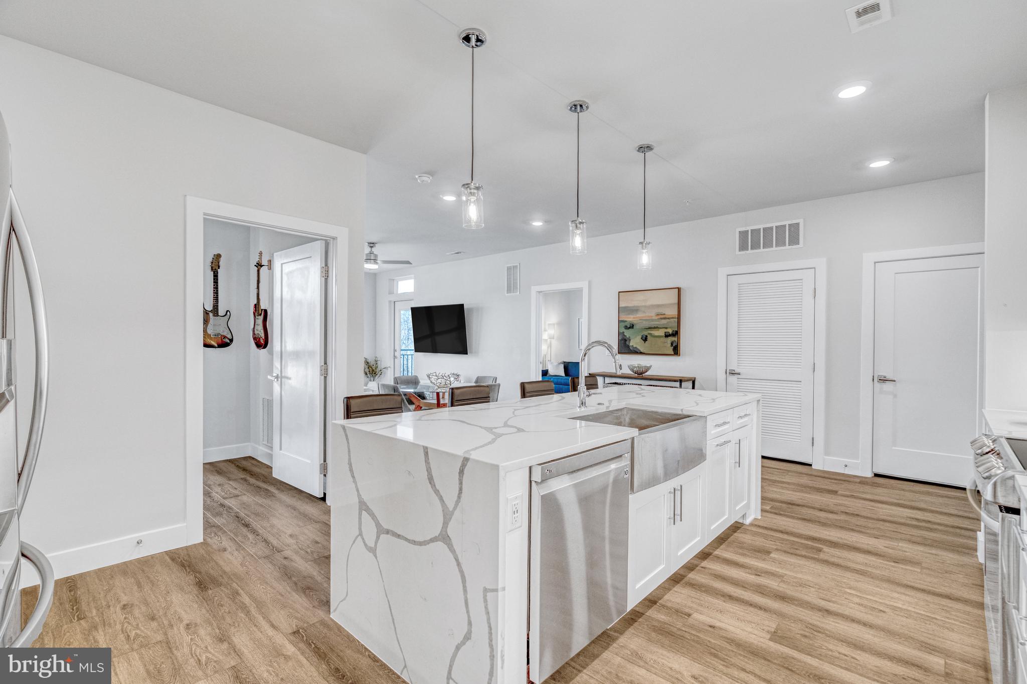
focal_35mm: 16
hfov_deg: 96.7
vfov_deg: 73.7
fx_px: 456
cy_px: 342
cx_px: 514
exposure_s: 1/8
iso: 1250
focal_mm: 16
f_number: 7.1
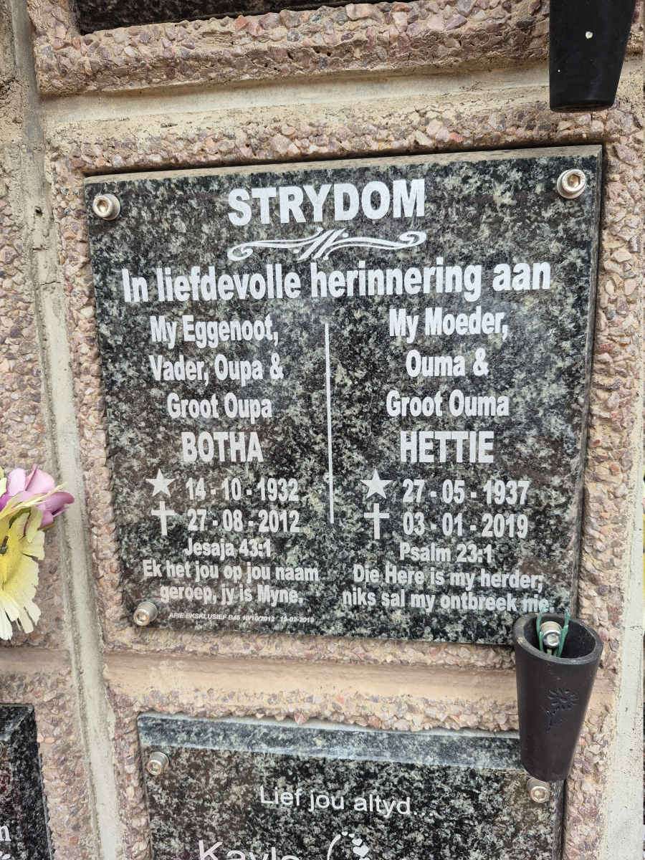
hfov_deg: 58.9
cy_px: 430
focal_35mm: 23
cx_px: 322
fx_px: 571
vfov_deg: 73.9
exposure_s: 1/180
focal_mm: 5.4
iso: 64
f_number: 1.8
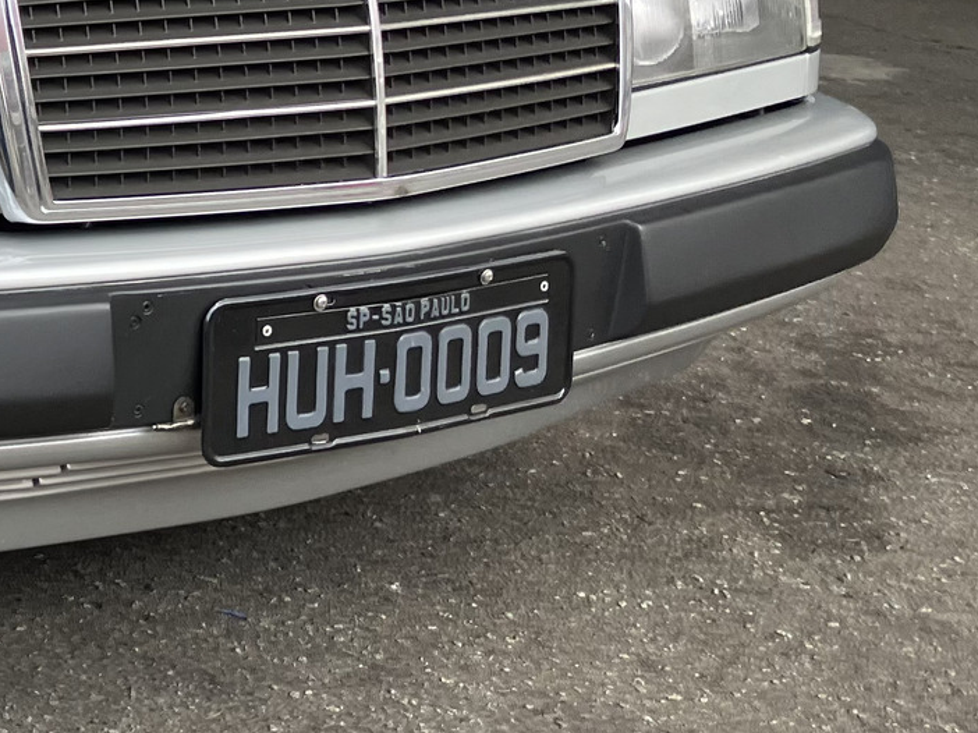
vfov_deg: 19.9
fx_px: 1977
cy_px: -122
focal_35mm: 70
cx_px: -223
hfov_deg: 24.8
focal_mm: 3.99
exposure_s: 1/371
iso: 32
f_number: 1.8
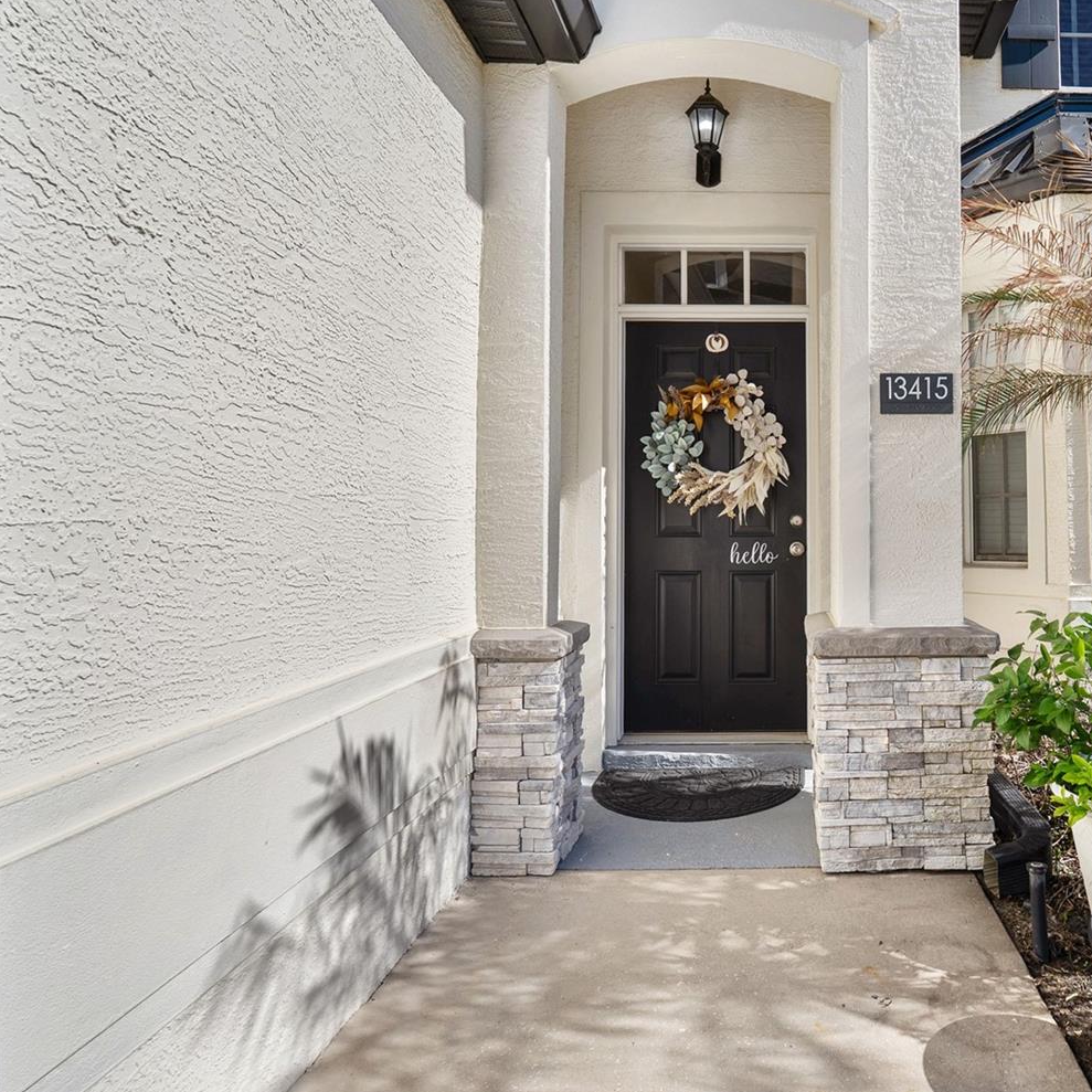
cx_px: 808
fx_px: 785
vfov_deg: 69.6
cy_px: 550
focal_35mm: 22
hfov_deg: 65.7
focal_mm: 16
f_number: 9
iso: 80
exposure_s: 1/50
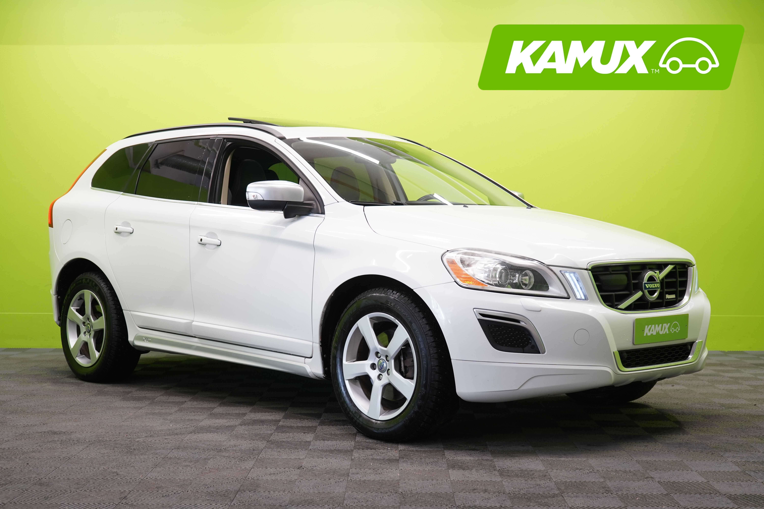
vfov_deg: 27.0
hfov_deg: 39.6
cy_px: 254
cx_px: 382
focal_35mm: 50
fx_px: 1061
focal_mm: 50
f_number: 5
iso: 400
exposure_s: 1/30
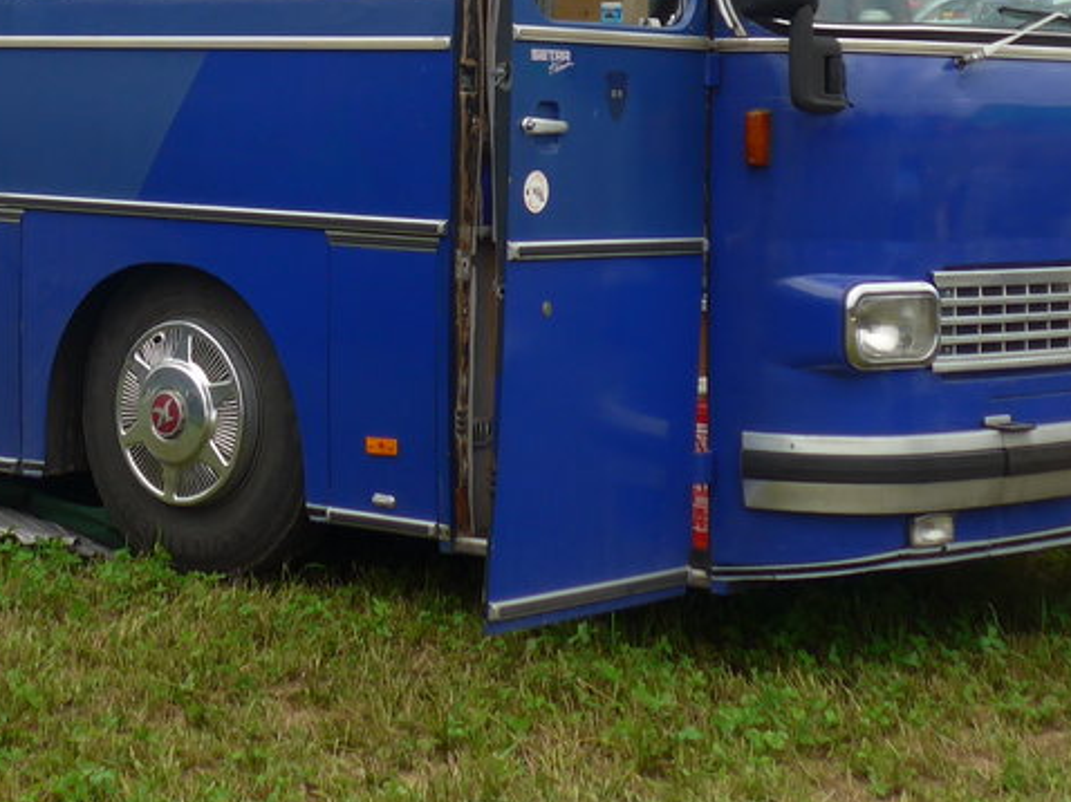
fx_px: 3031
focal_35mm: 98
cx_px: 199
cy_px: -99
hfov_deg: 19.8
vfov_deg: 14.7
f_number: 2.8
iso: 80
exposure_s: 1/400
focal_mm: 8
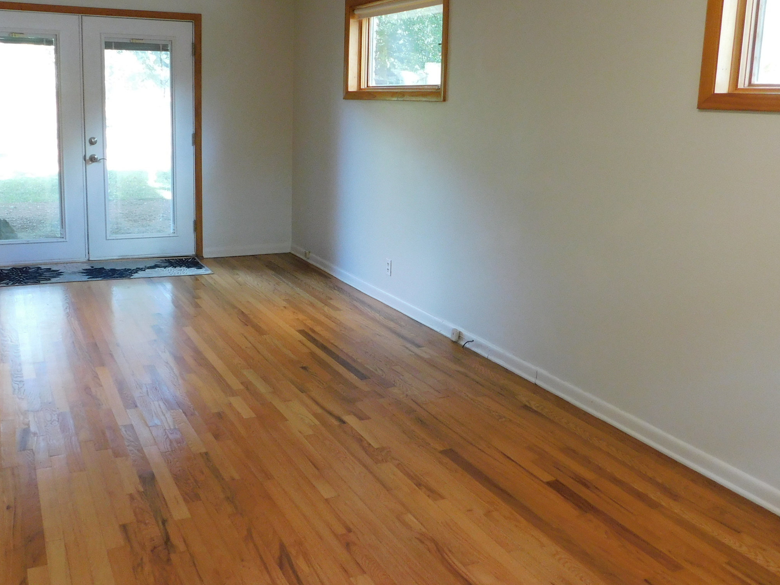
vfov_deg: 40.6
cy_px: 244
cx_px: 363
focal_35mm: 35
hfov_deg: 52.6
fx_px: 789
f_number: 3
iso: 220
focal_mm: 4
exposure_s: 1/30
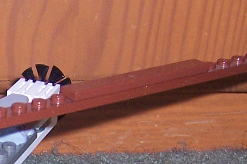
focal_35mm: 138
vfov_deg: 9.6
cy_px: 250
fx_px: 947
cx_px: -103
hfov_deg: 14.1
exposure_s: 1/60
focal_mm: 5.5
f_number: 2.8
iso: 140
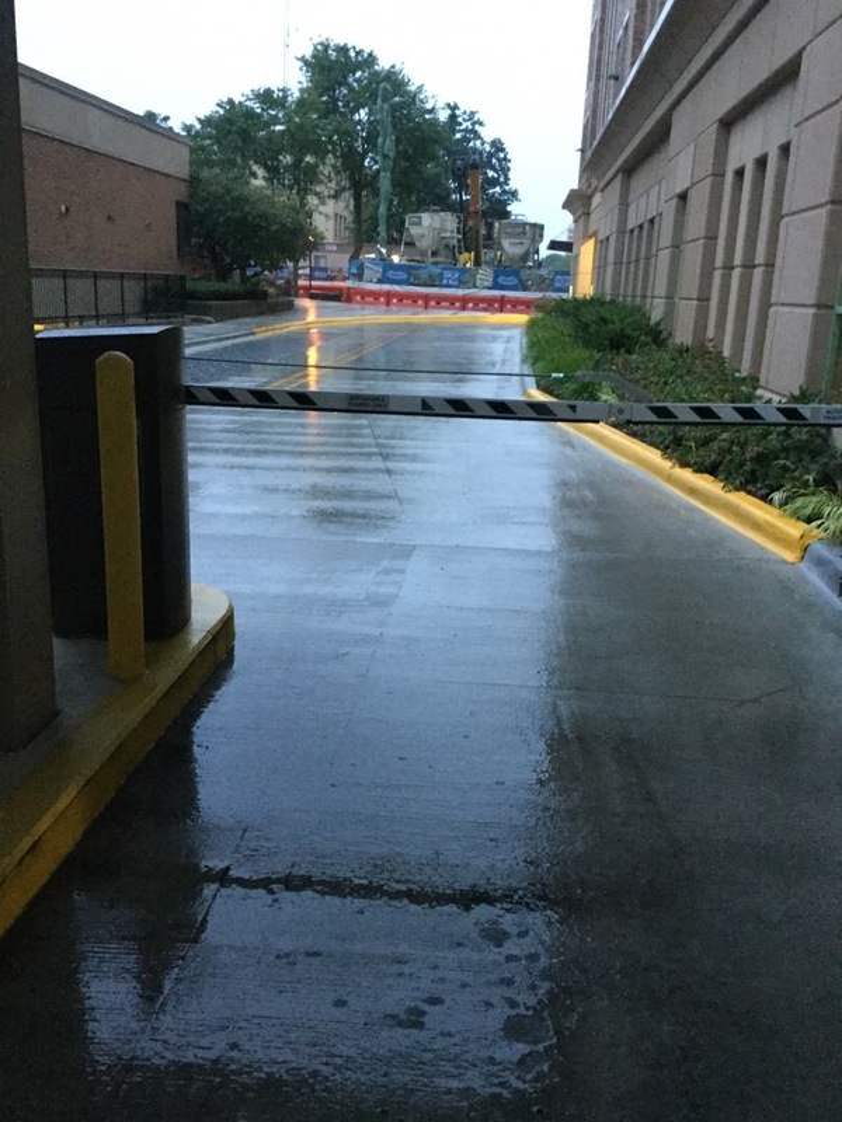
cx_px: 421
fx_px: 1005
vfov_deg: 58.4
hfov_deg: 45.4
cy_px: 561
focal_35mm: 31
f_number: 2.4
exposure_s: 1/30
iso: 250
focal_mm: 3.3
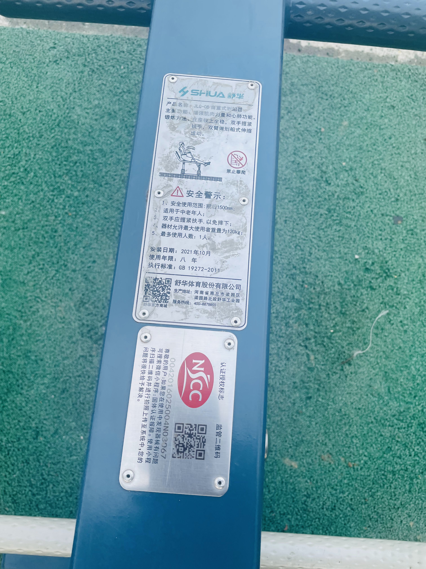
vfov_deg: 67.3
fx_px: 427
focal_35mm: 26
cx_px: 213
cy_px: 284
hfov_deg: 53.1
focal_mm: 4.2
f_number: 1.6
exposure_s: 1/121
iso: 32
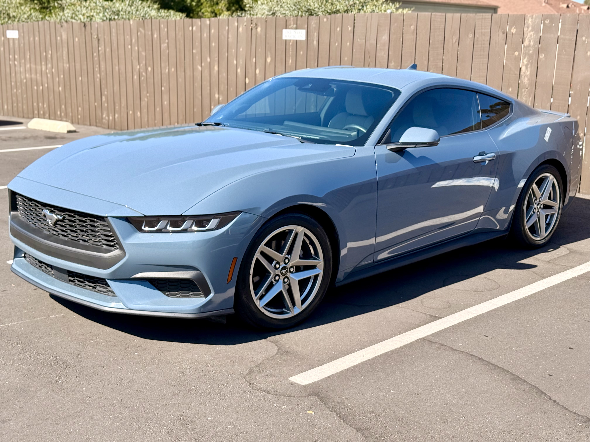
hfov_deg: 39.7
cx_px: 295
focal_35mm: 48
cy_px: 221
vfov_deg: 30.3
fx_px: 818
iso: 80
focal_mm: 6.76
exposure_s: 1/2667
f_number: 1.78
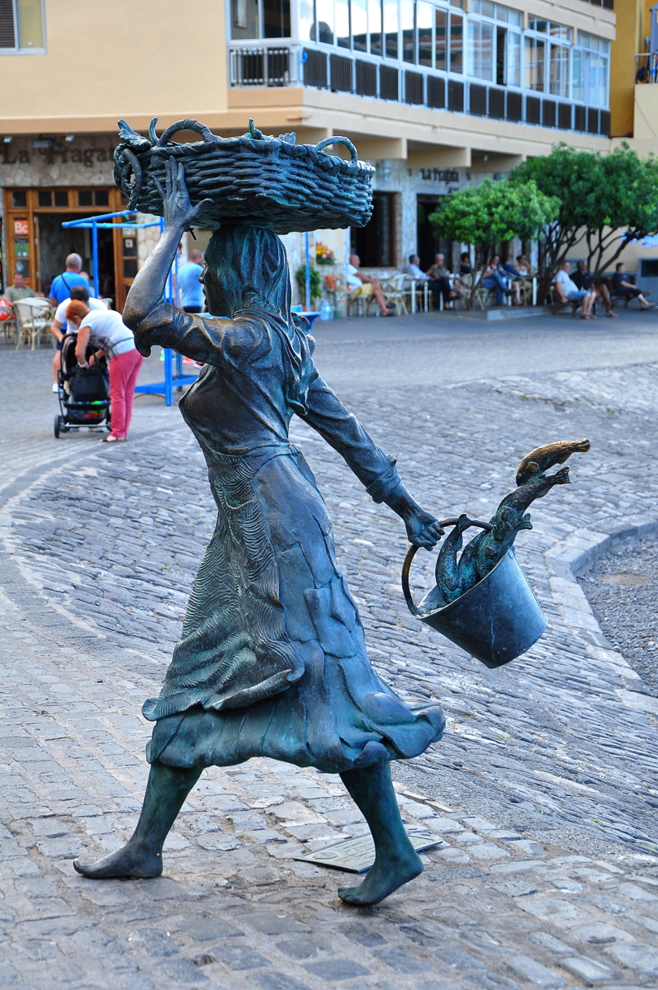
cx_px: 329
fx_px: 2391
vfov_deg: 23.4
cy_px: 495
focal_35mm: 87
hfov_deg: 15.7
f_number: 5
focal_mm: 58
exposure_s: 1/125
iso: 400
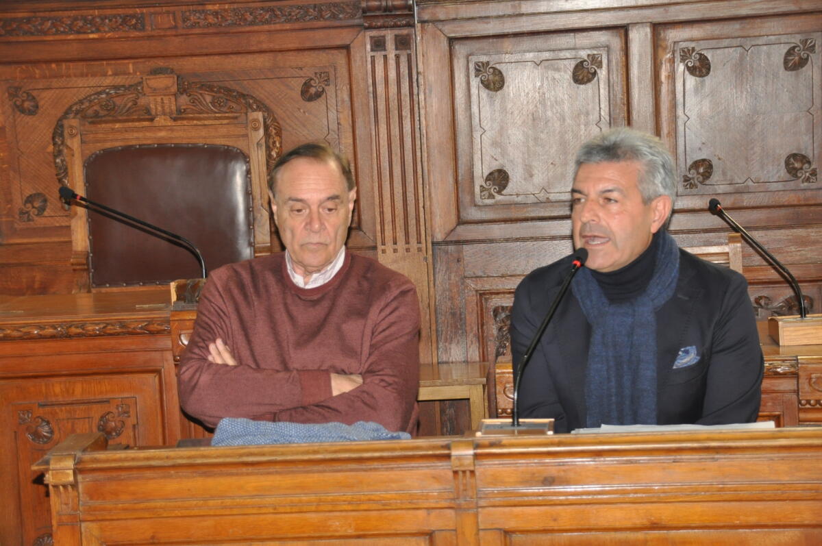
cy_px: 273
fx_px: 1779
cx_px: 411
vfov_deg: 17.4
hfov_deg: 26.0
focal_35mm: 78
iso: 1000
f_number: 4.8
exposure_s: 1/80
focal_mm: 52
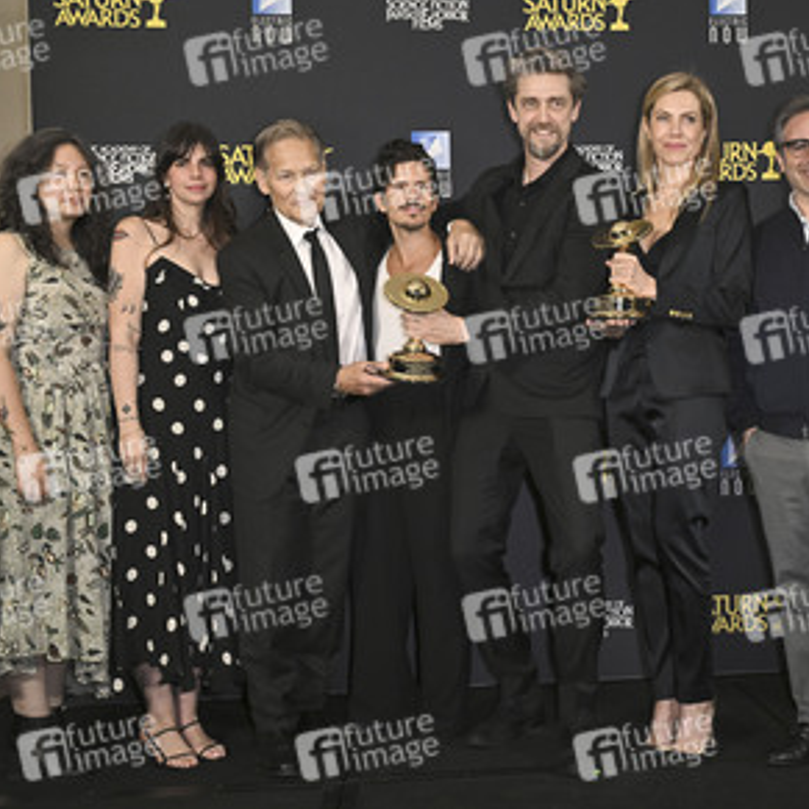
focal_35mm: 46
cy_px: 400
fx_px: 1216
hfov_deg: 36.2
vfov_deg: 36.8
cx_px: 571
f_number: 5.6
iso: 2000
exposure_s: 1/320
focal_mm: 35
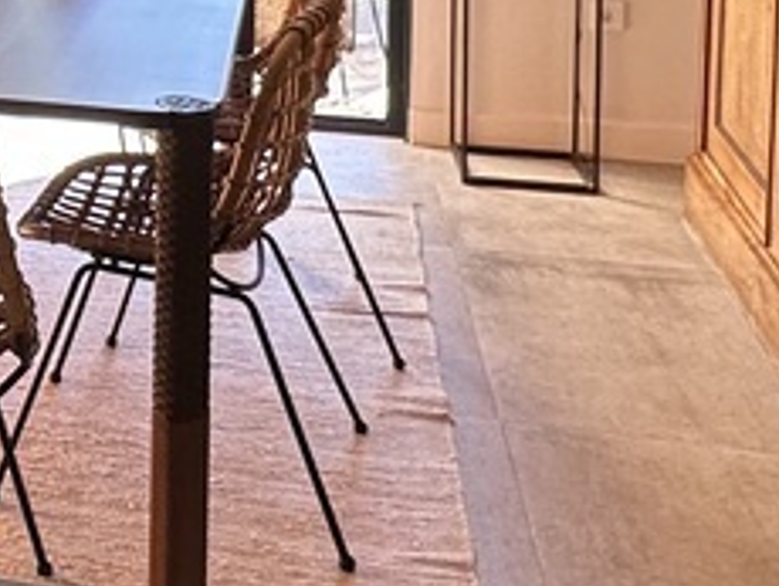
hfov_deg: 23.5
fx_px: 1645
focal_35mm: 73
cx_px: -234
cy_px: -220
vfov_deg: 18.5
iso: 160
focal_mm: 2.22
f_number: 2.2
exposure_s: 1/99
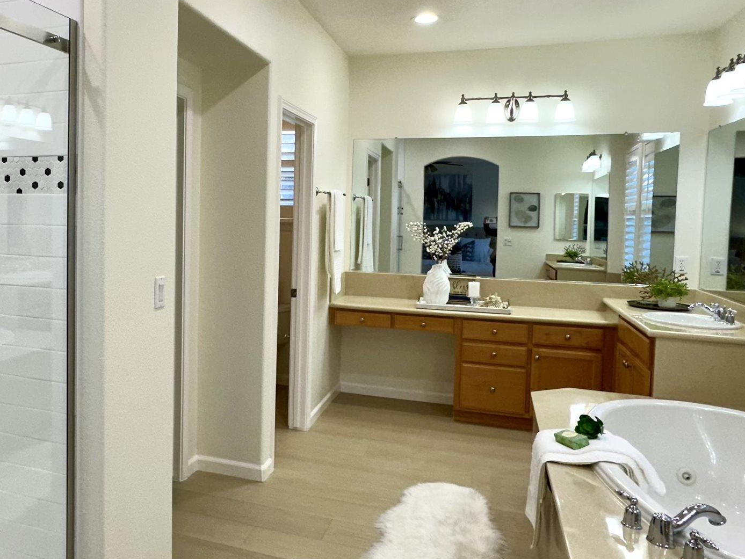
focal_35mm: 31
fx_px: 667
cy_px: 246
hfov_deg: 56.5
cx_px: 223
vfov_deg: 45.4
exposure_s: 1/120
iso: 64
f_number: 2.2
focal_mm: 2.22
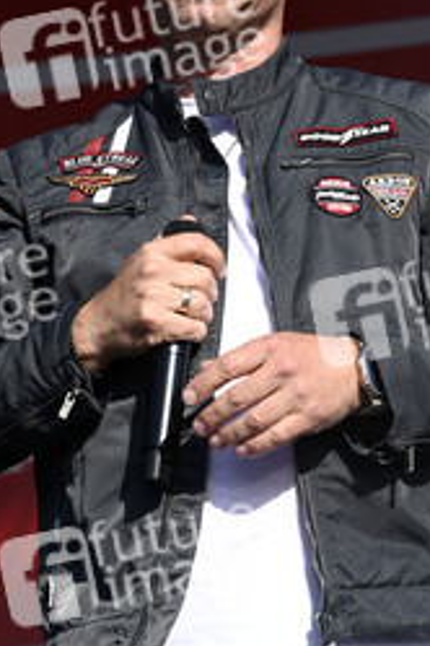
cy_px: 176
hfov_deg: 7.6
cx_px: 207
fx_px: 3225
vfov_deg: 11.4
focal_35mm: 180
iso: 400
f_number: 6.3
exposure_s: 1/200
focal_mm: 112
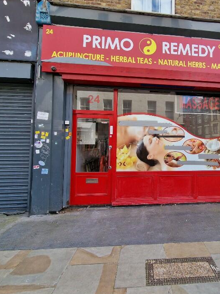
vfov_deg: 84.6
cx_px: 157
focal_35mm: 19
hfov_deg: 65.6
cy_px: 138
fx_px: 161
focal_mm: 2.2
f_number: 2.2
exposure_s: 1/606
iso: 50
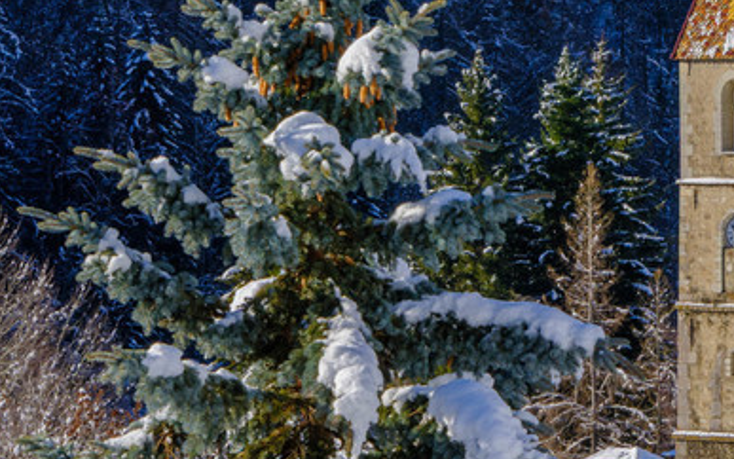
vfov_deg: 3.0
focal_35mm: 443
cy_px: 421
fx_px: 8863
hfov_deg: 4.7
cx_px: 1221
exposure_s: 1/125
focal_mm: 128.3
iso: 320
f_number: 16
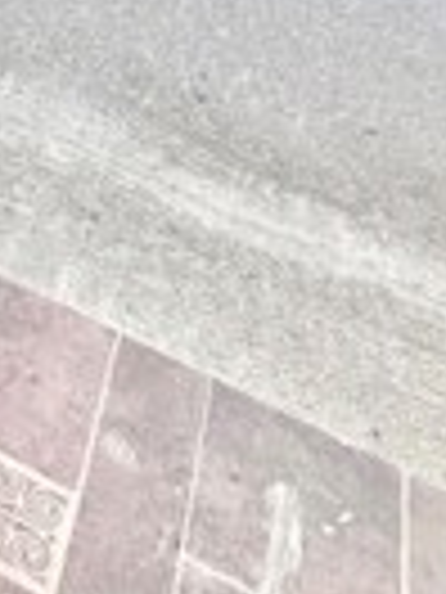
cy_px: -616
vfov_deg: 18.2
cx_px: -221
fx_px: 1168
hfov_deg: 19.0
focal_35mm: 68
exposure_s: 1/120
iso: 160
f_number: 2.2
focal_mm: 2.22
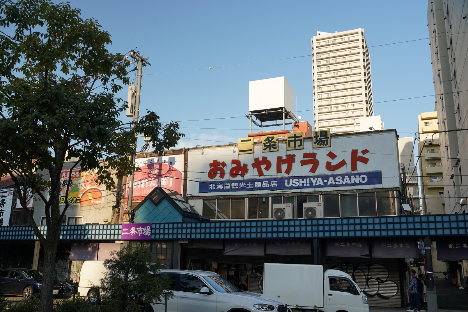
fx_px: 416
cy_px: 156
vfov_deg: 41.1
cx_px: 234
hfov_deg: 58.7
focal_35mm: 32
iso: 100
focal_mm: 32
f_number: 5.6
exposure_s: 1/125
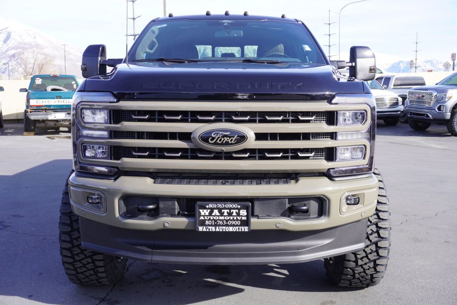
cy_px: 152
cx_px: 228
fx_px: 514
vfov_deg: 33.1
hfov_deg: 47.9
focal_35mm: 40
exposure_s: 1/100
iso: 100
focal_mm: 27
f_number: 8
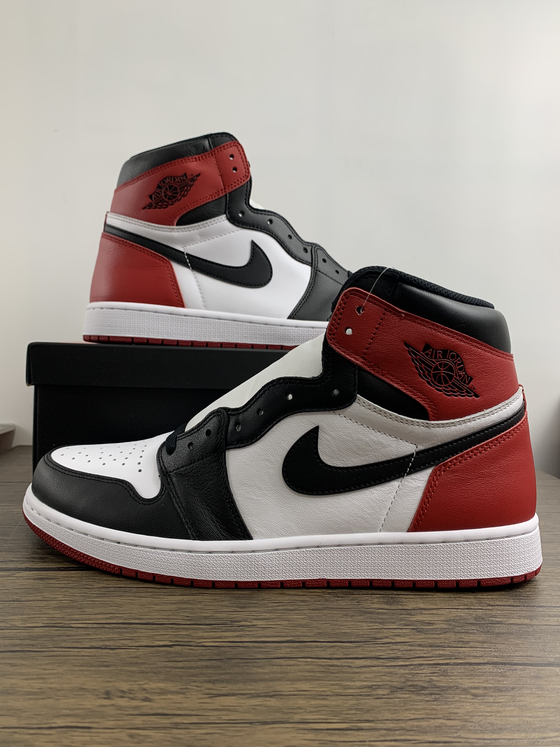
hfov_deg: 53.1
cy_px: 374
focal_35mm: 26
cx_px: 280
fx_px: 561
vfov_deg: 67.3
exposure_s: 1/121
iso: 64
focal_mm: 4.25
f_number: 1.8
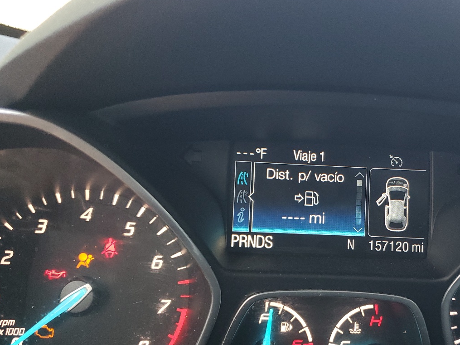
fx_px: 545
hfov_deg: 44.9
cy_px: 220
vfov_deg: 34.9
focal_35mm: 41
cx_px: 316
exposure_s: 1/60.2
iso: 104
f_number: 1.5
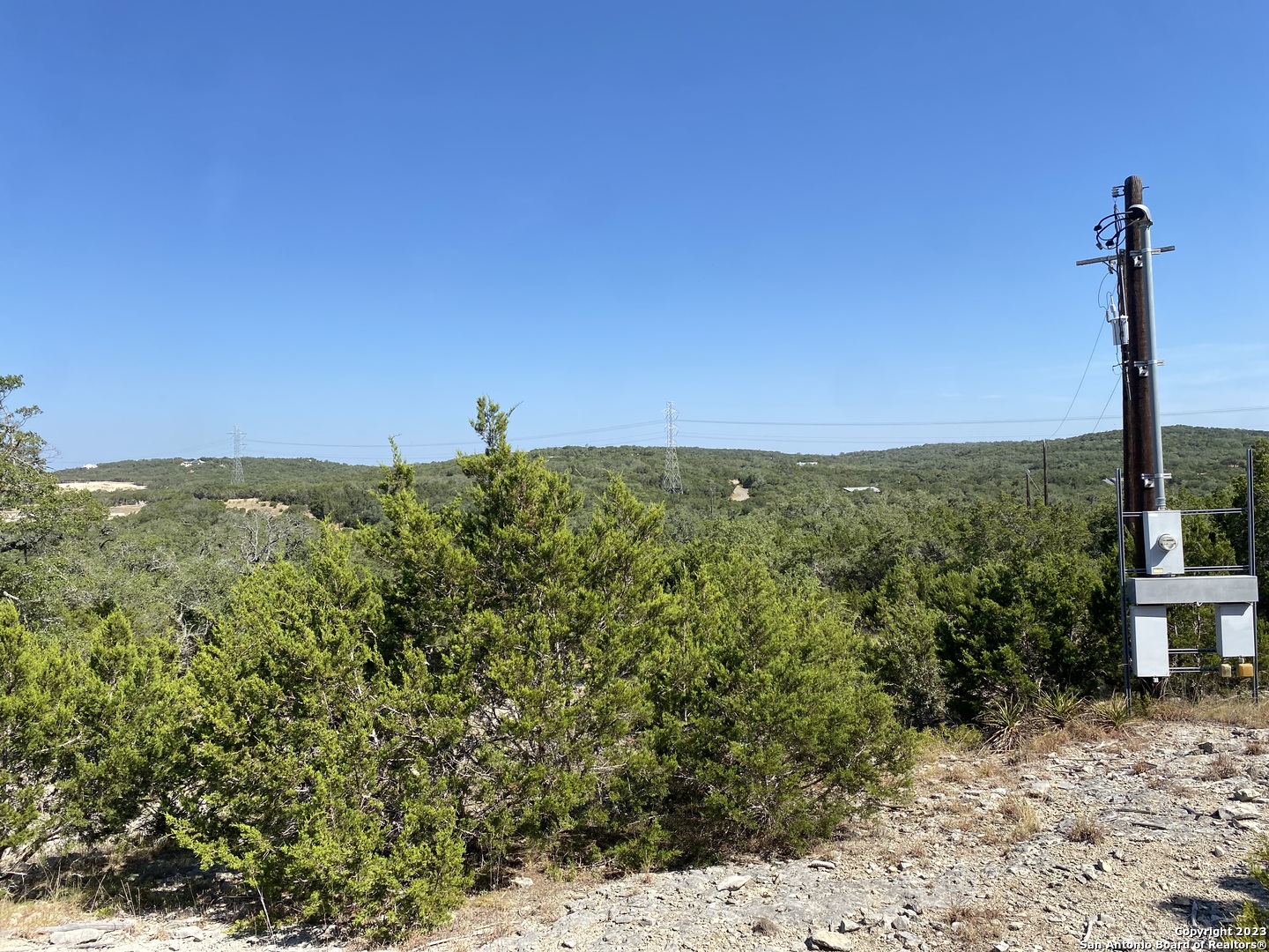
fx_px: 953
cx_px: 634
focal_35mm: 26
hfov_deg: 67.3
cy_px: 476
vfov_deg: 53.1
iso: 32
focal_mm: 4.25
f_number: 1.8
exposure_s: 1/2688
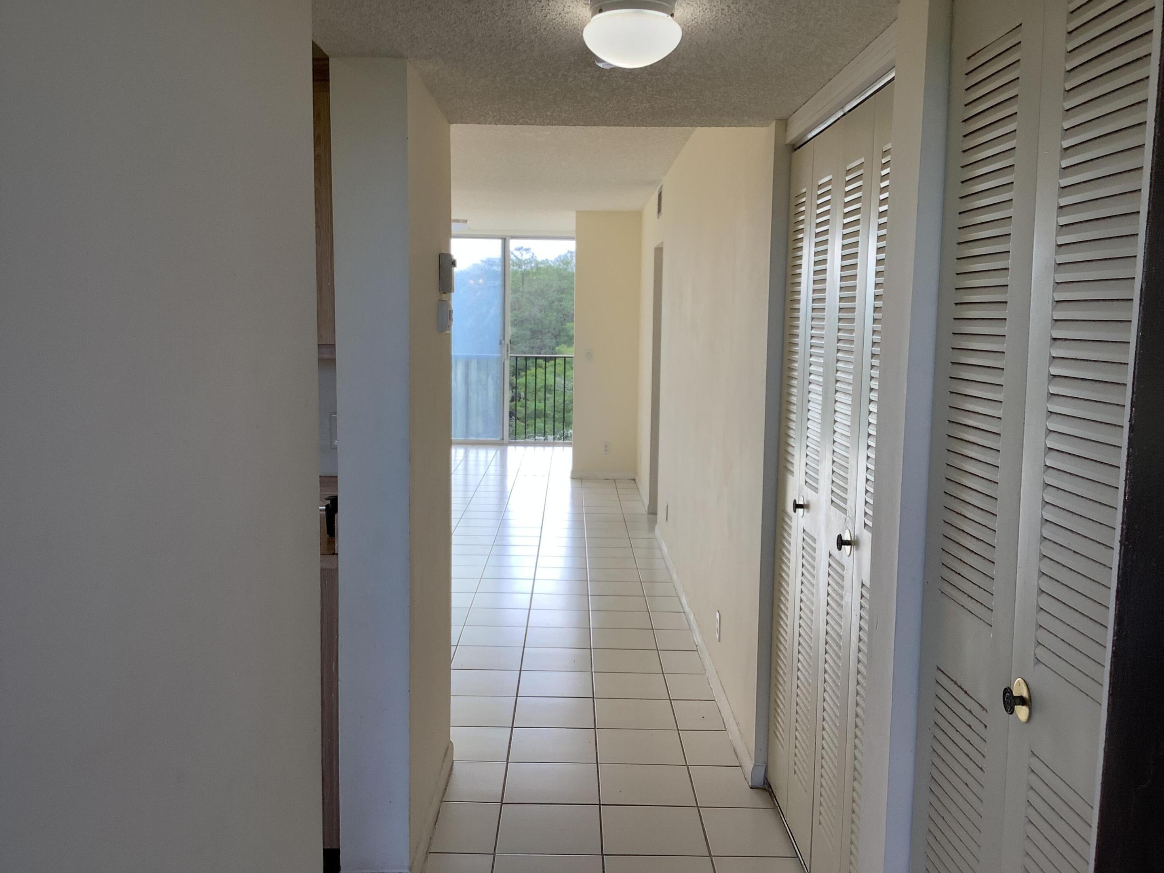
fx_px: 1042
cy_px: 436
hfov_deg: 58.4
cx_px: 582
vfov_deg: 45.4
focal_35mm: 31
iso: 32
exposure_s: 1/120
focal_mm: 3.3
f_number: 2.4
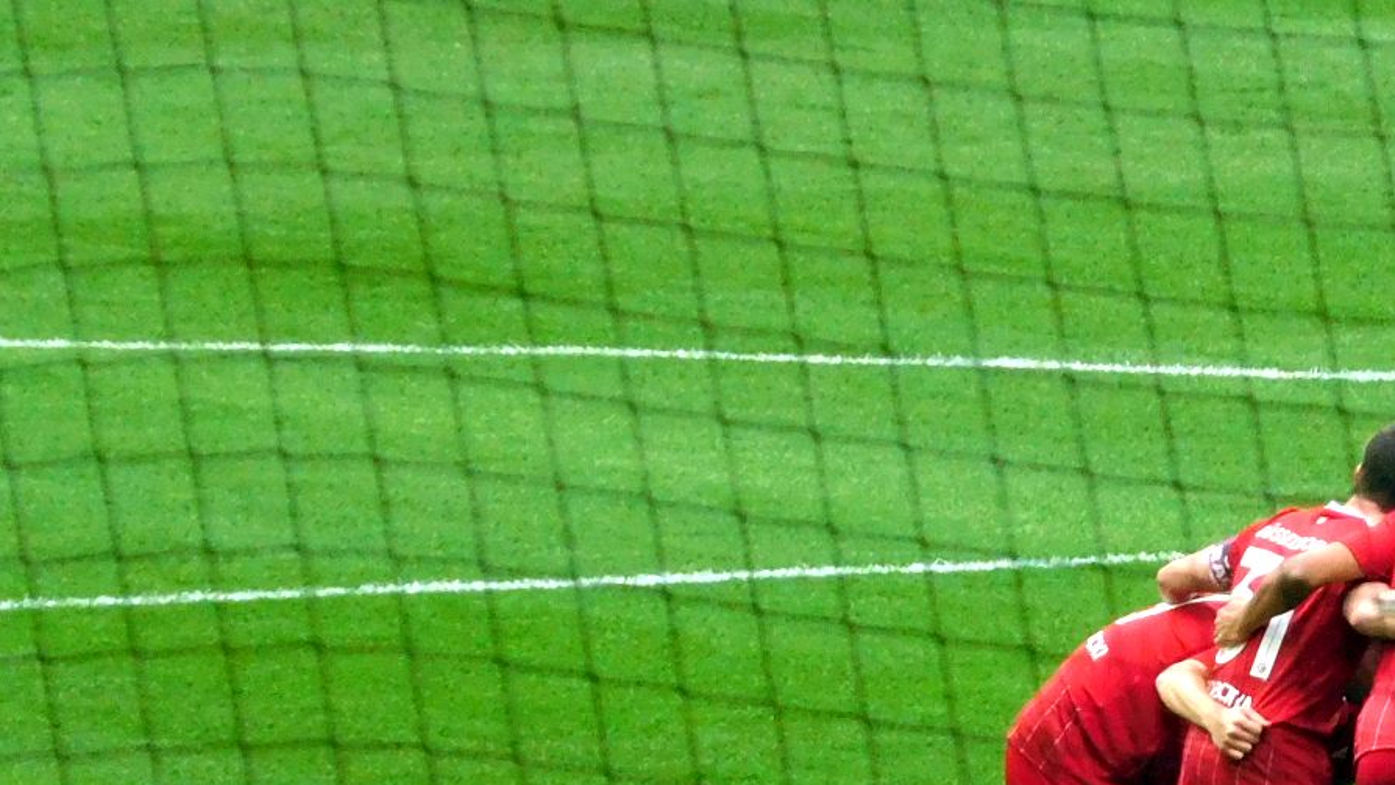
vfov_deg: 1.4
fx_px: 31554
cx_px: 1409
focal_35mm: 853
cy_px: 896
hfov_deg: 2.5
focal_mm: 62.4
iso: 400
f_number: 6
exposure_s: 1/160
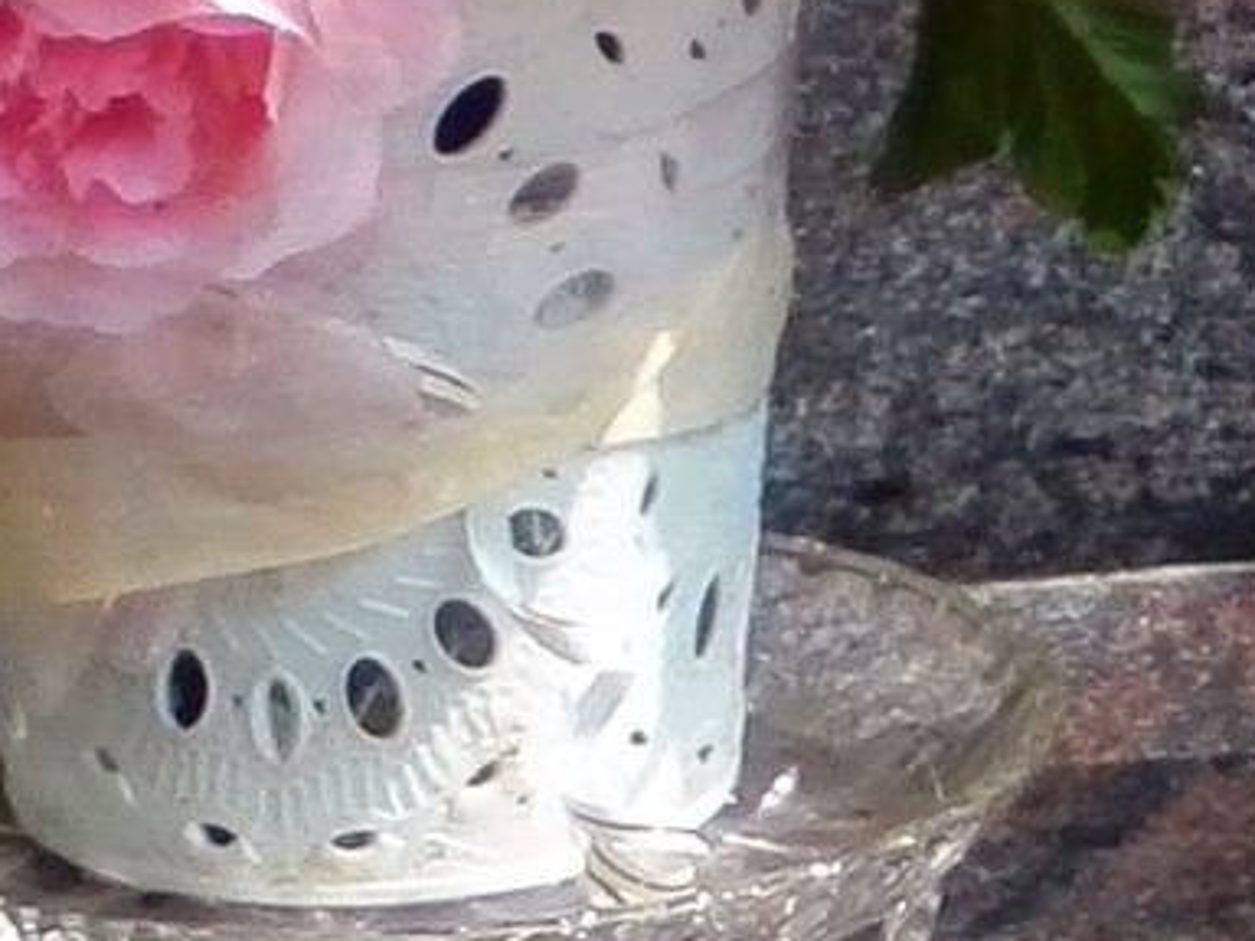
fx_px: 19251
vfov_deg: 2.8
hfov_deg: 3.7
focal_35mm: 531
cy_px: -1447
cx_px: 2479
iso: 100
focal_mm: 12.1
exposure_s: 1/320
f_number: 4.7
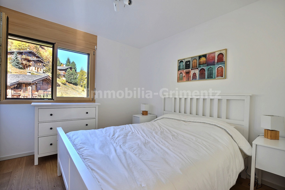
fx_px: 131
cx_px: 142
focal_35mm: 16
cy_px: 95
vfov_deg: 72.0
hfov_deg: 95.0
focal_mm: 11
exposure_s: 1/2
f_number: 9
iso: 400
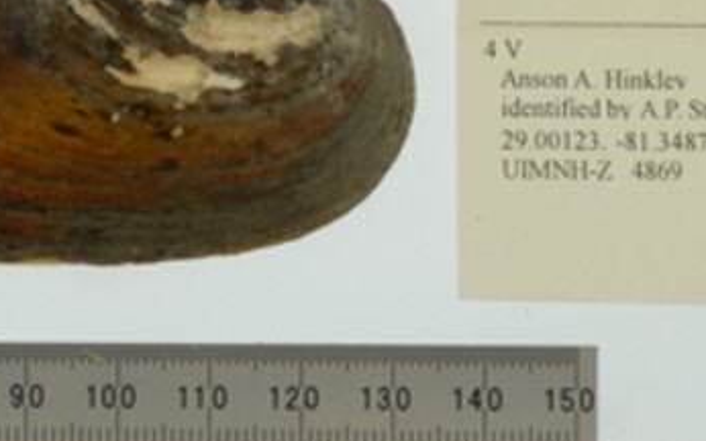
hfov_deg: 9.8
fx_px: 4078
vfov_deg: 6.1
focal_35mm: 212
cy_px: -311
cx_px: 71
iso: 100
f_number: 32
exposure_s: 1/10
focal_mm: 60
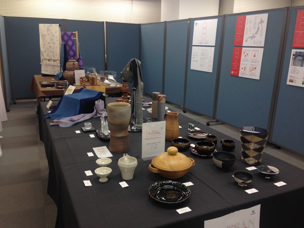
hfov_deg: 55.4
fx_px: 290
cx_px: 152
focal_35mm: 33
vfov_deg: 42.9
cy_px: 114
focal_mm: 4.12
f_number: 2.4
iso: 50
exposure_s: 1/24
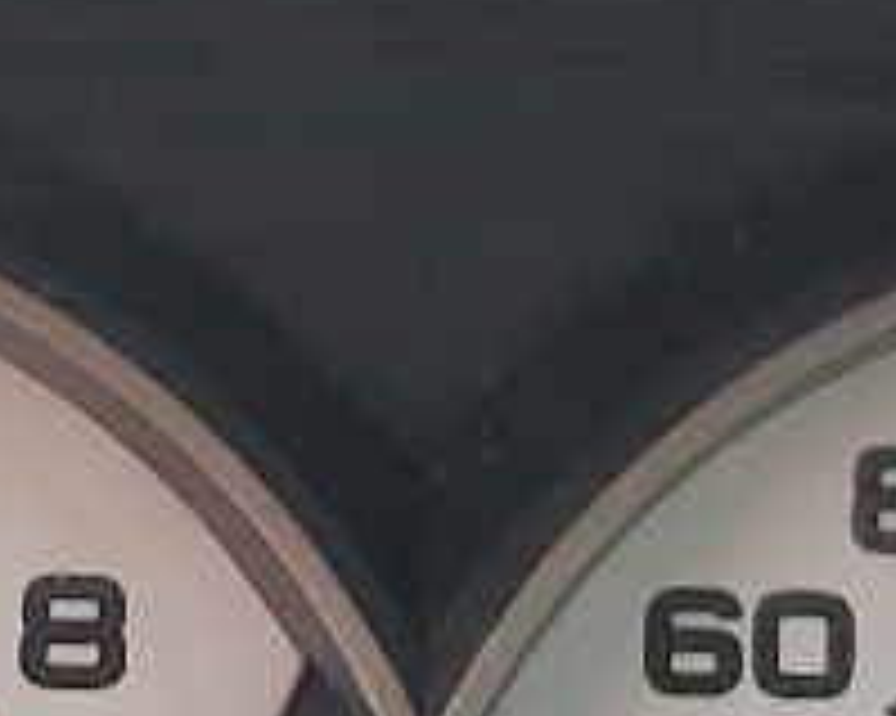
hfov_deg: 9.5
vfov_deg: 7.6
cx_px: 266
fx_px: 5407
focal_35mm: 204
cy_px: 509
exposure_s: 1/120
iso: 71
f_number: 1.5
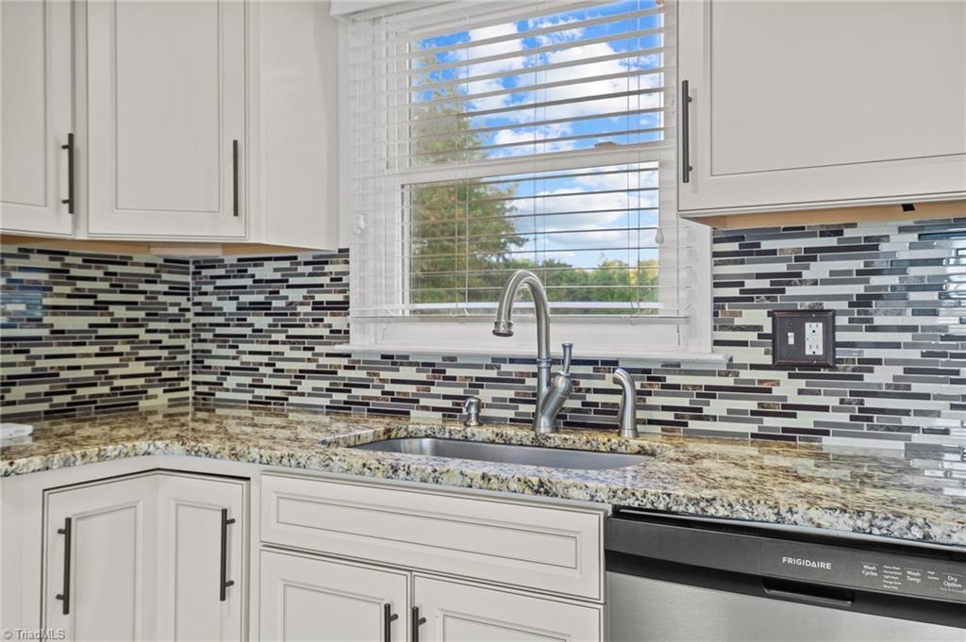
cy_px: 321
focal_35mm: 33
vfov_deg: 39.9
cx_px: 483
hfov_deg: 57.3
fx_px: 885
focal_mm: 33
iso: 250
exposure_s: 1/6
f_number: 7.1
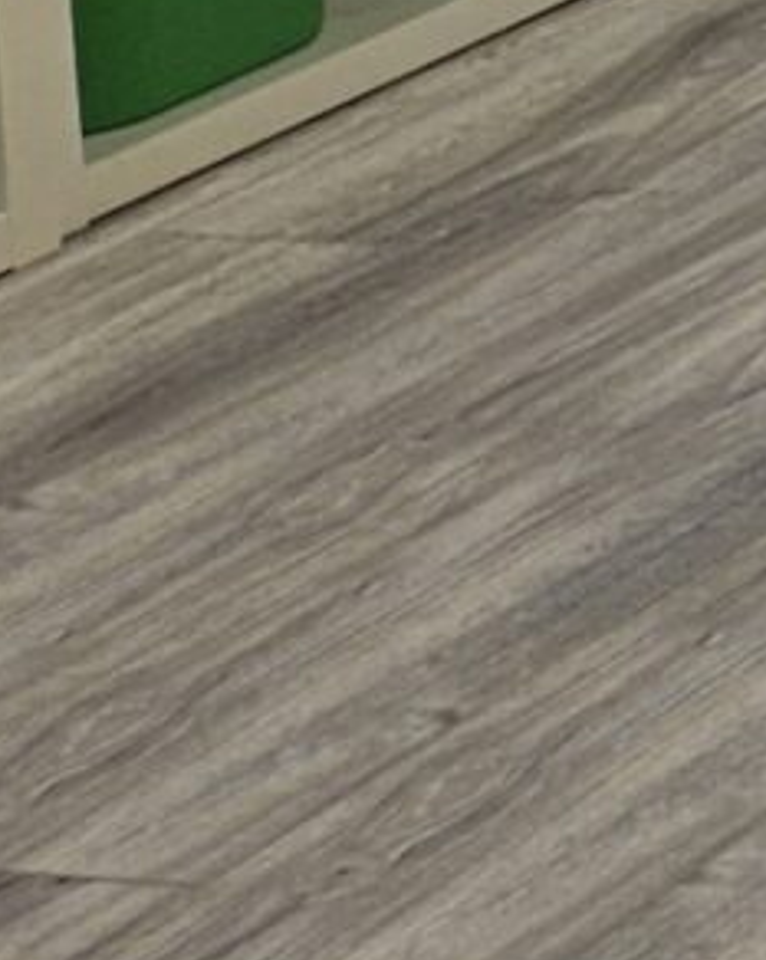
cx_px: 3978
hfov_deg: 5.6
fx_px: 5591
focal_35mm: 197
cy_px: -1256
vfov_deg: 9.0
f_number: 1.8
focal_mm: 5.4
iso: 25
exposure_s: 1/120
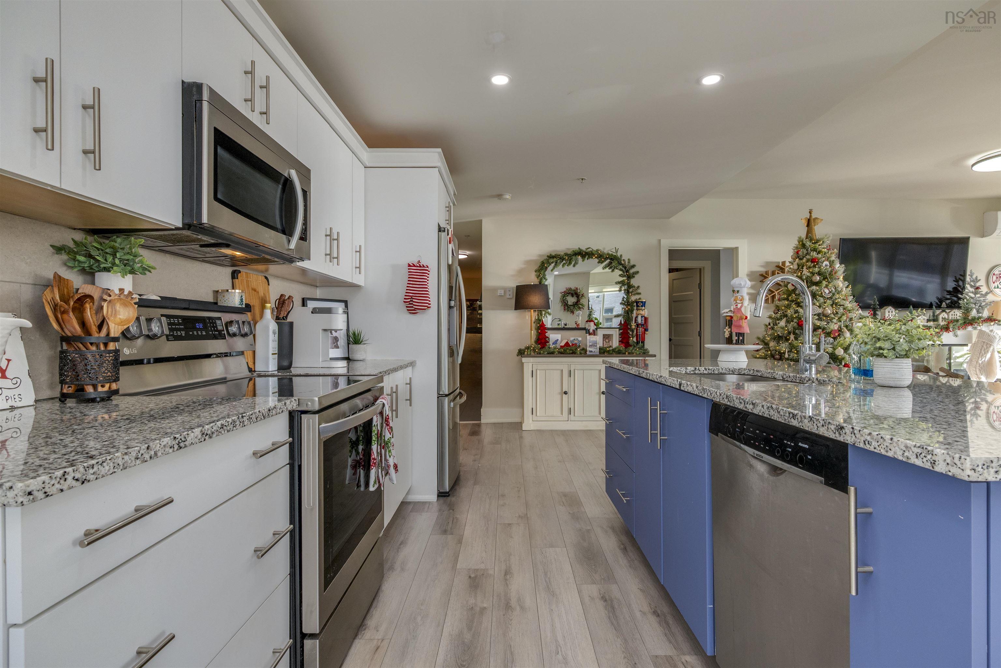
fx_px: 500
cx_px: 500
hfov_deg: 90.0
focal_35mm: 18
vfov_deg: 67.4
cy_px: 334
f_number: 8
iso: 500
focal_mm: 12
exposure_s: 1/60
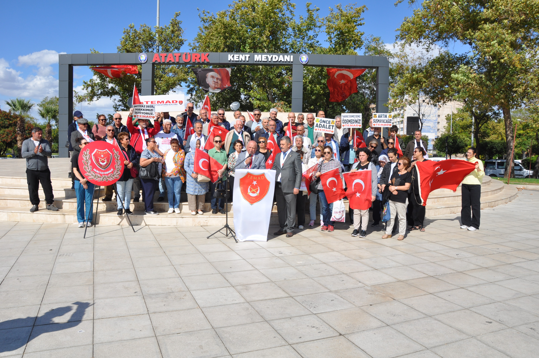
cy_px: 179
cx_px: 270
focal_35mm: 27
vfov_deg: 47.8
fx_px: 404
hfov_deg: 67.4
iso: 200
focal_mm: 18
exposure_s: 1/400
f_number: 10
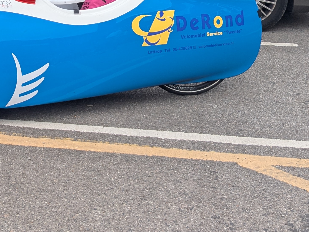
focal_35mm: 75
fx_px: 669
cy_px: -53
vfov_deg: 18.5
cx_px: 60
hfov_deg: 25.5
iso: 48
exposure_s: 1/709
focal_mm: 4.38
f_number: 1.73
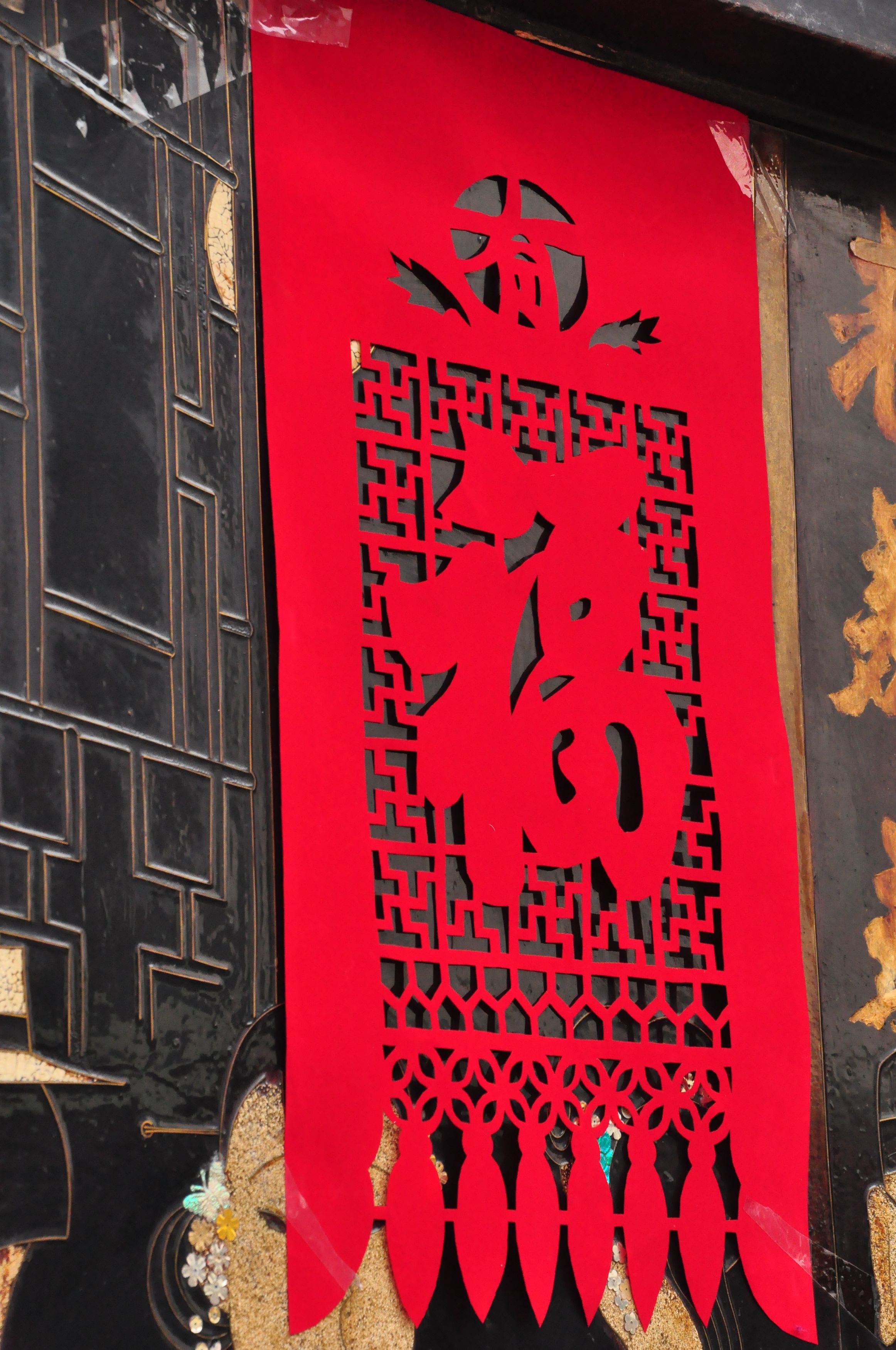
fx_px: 5054
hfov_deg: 10.1
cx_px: 448
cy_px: 675
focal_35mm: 135
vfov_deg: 15.2
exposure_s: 1/400
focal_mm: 90
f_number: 9
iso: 1600
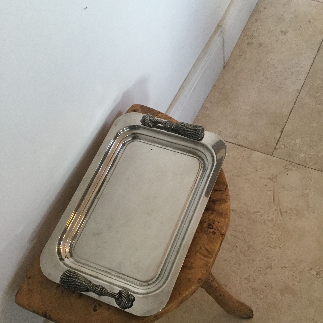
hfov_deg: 44.9
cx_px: 161
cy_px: 199
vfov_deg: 44.6
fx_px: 391
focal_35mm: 37
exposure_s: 1/33
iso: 160
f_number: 2.4
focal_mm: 3.3
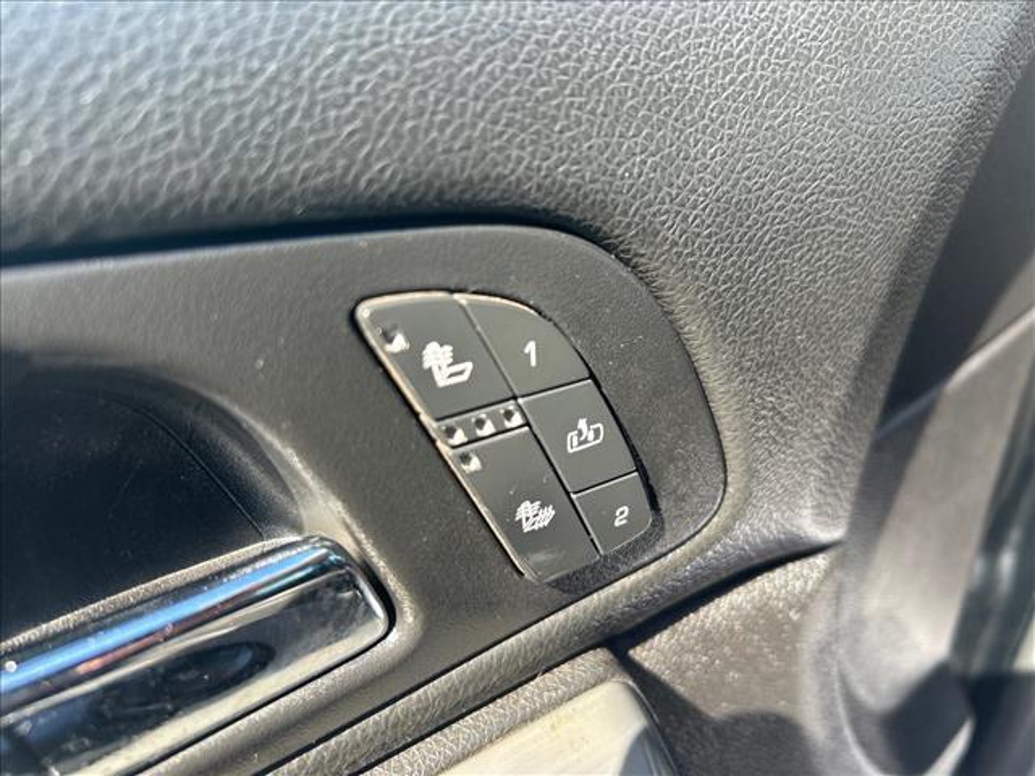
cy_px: 388
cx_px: 518
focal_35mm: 26
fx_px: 777
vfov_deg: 53.1
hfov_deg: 67.3
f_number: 1.5
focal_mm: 5.7
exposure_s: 1/207
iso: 40
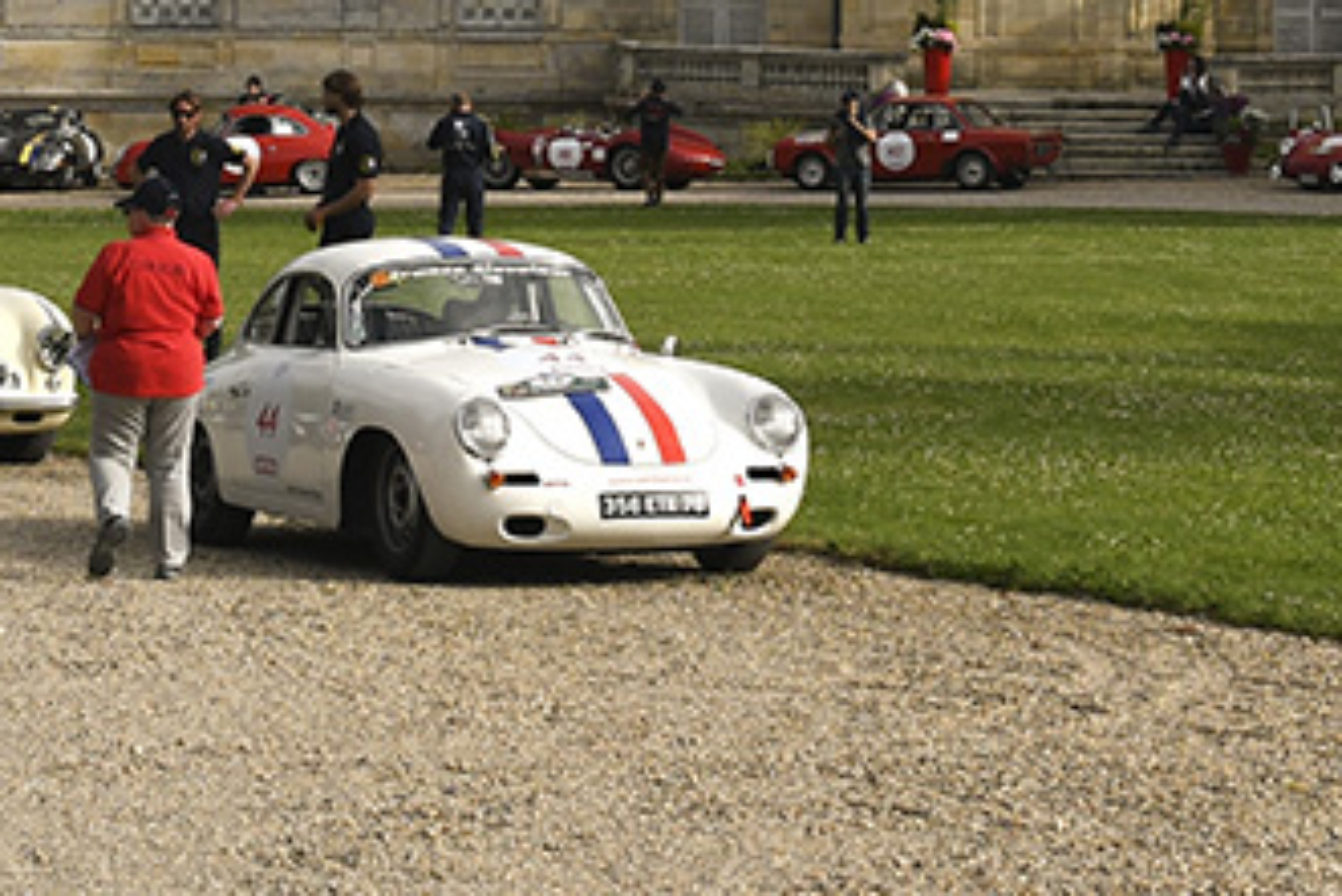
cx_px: 446
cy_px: -294
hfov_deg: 11.8
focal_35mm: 174
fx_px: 6489
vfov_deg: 7.8
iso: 100
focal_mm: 30
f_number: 8
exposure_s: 1/250
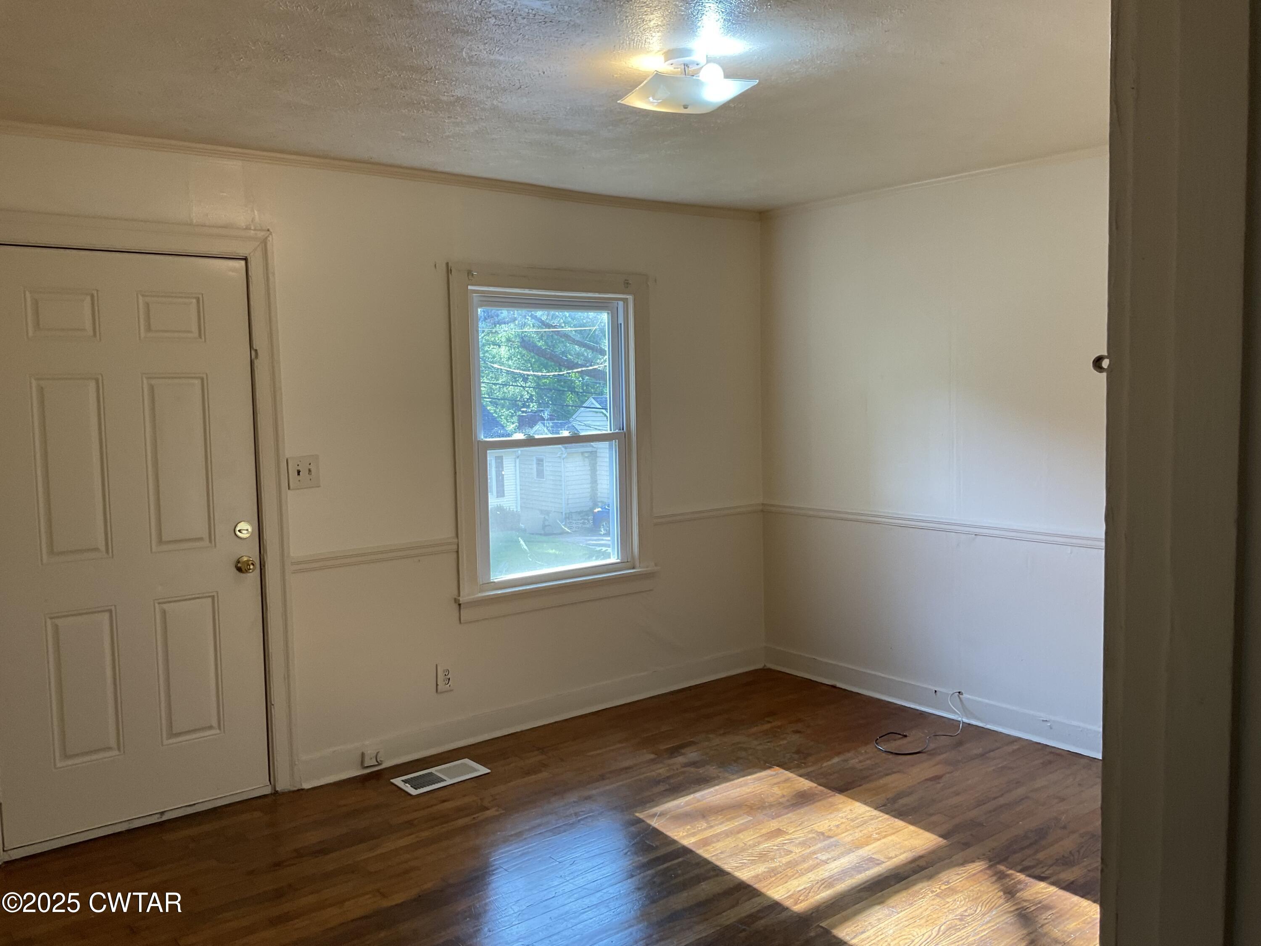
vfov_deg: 48.2
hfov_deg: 61.7
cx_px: 630
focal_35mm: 29
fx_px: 1056
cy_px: 473
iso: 50
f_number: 1.8
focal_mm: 3
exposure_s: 1/120
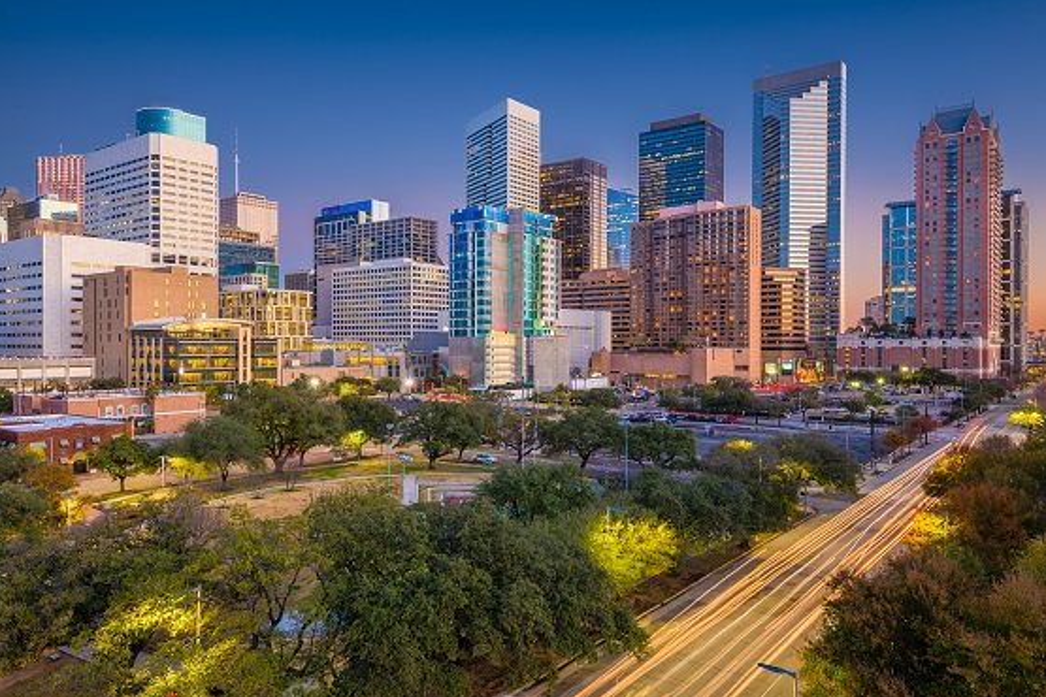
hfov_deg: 71.5
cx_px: 511
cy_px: 348
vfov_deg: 51.3
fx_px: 726
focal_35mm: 25
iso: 64
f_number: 10
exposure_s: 30
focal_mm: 24
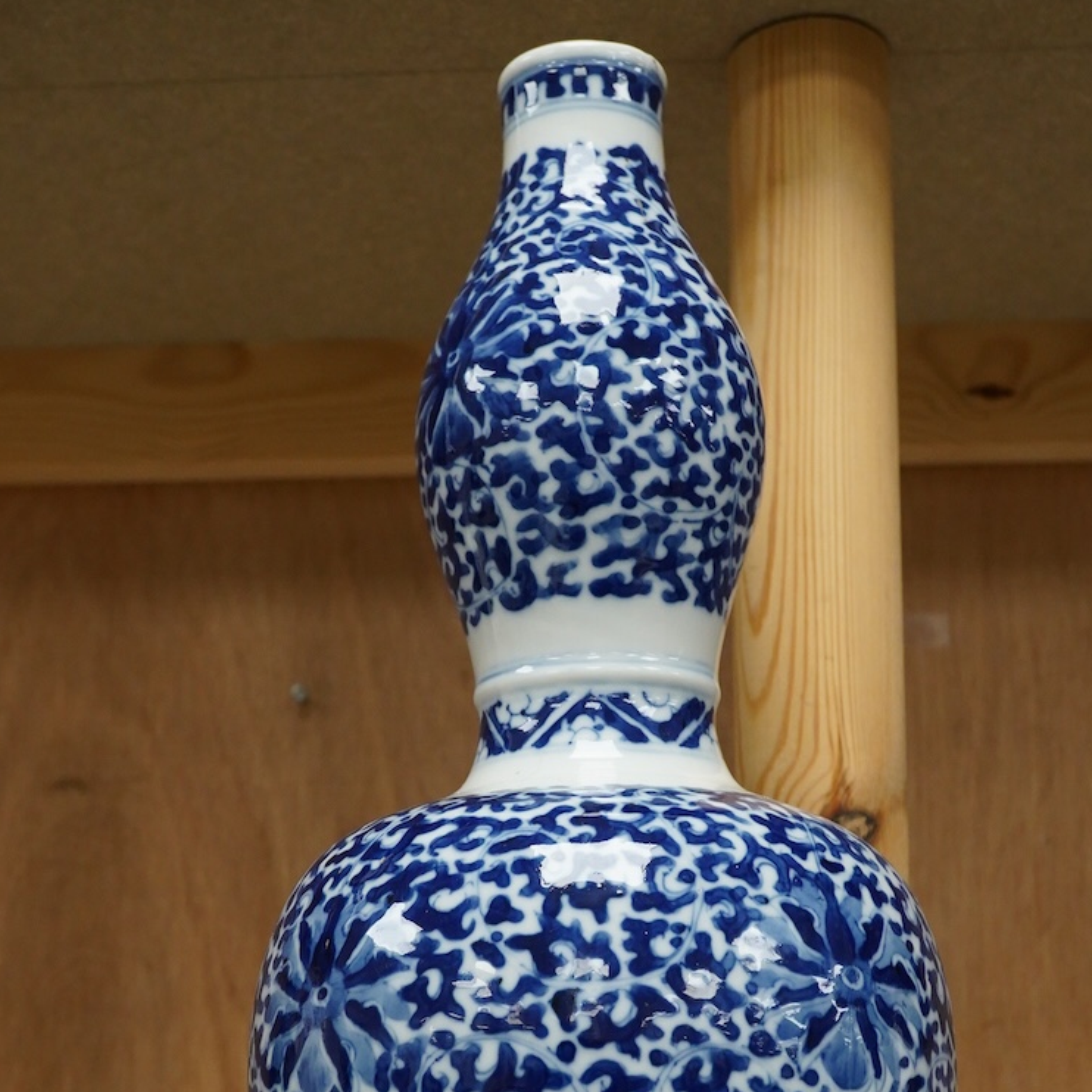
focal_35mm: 58
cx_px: 547
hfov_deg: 29.6
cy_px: 793
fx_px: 2070
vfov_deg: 29.2
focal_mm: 30
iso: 2500
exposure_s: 1/160
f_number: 13
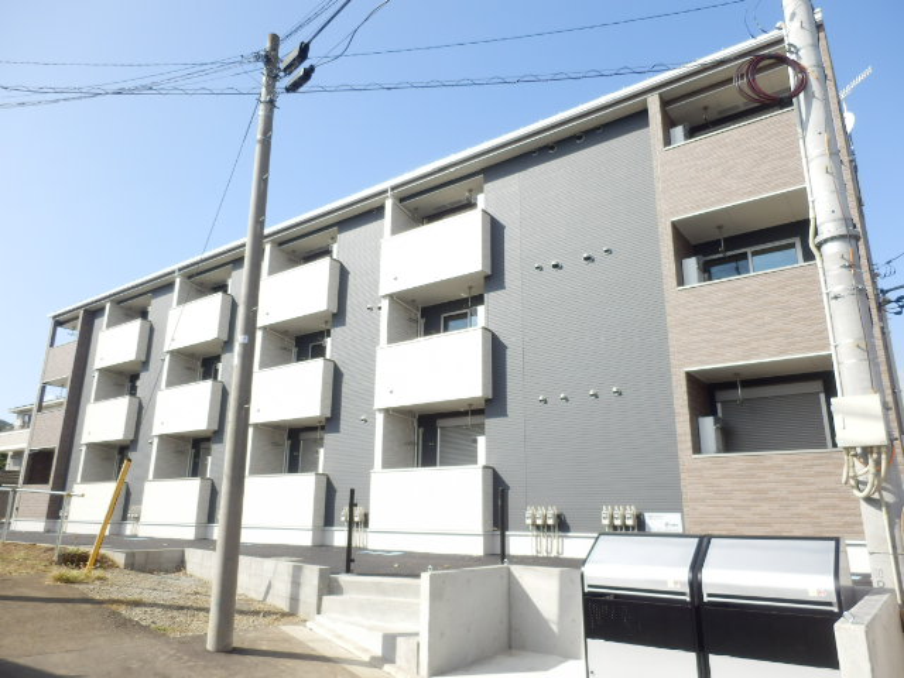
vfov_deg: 56.8
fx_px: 627
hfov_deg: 71.6
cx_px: 452
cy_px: 339
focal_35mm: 24
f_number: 3
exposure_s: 1/640
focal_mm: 4.2
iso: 80
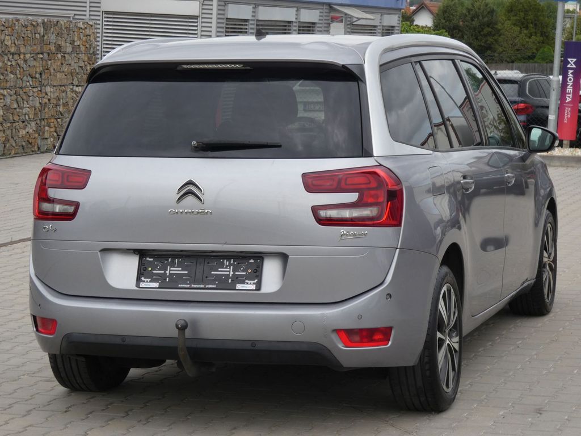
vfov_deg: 15.6
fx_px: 1594
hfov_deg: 20.7
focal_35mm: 95
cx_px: 290
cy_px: 218
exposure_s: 1/160
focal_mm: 17.1
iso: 80
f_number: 5.6
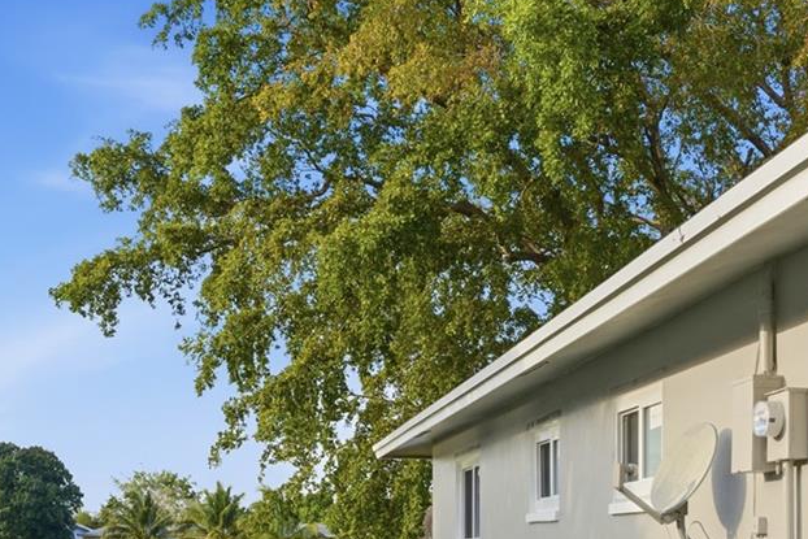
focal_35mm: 55
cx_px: 473
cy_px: 530
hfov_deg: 36.0
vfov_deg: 23.5
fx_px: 1241
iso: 125
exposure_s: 1/400
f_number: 9
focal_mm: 21.5
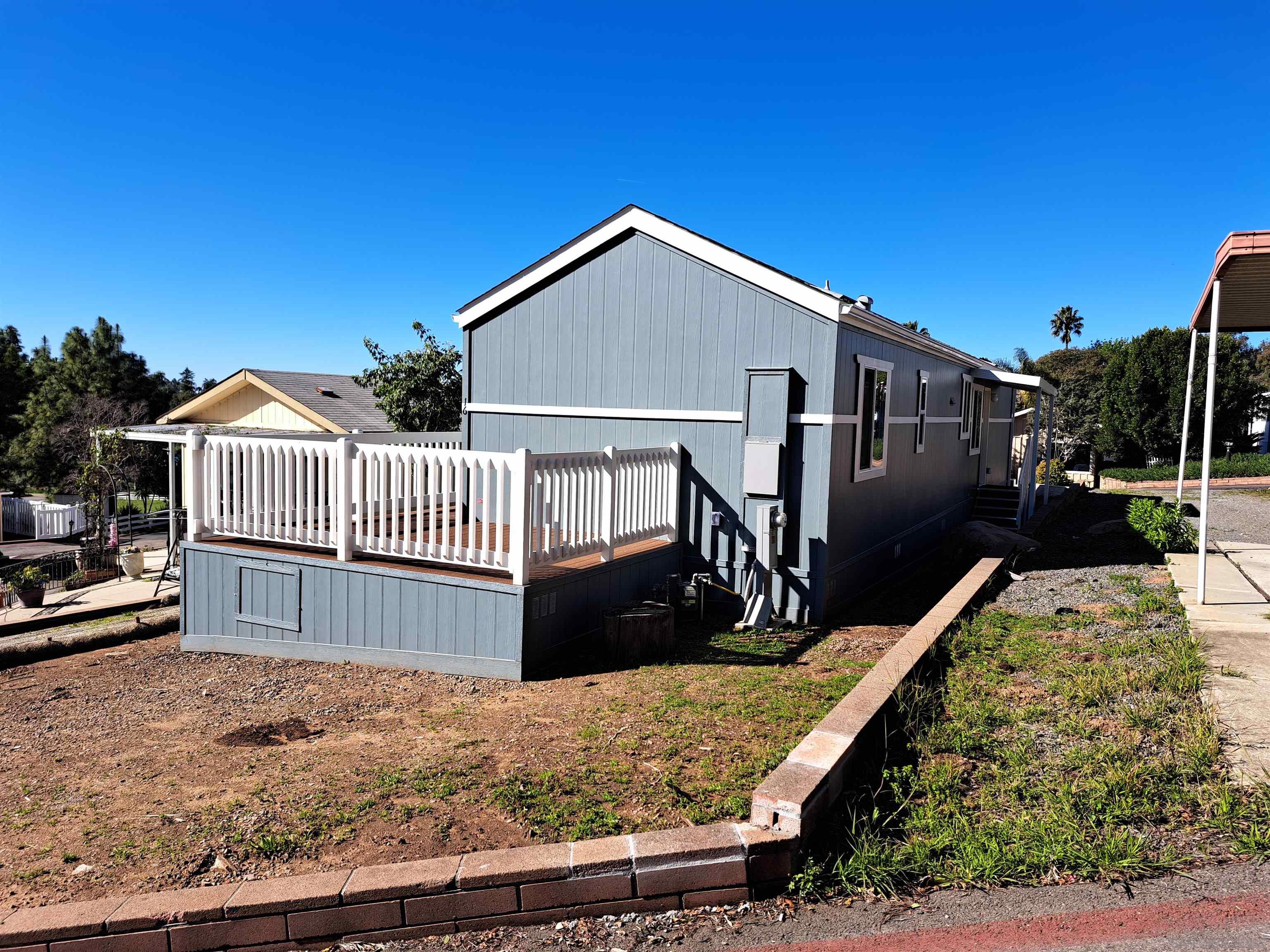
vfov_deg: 56.8
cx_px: 635
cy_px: 476
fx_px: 881
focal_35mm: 24
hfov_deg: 71.6
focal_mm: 5.23
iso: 50
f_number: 1.8
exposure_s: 1/617
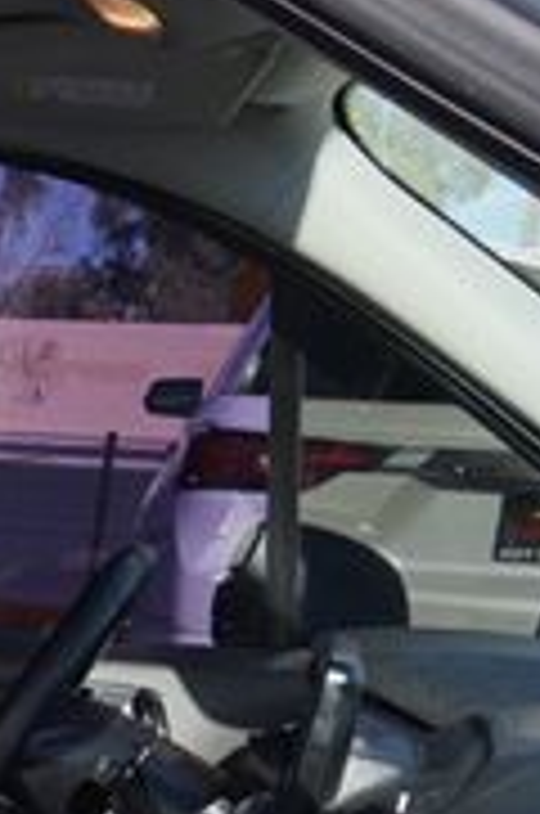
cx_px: -662
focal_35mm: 85
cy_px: 922
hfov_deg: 13.0
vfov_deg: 22.4
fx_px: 1920
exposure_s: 1/100
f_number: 9
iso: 100
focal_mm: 16
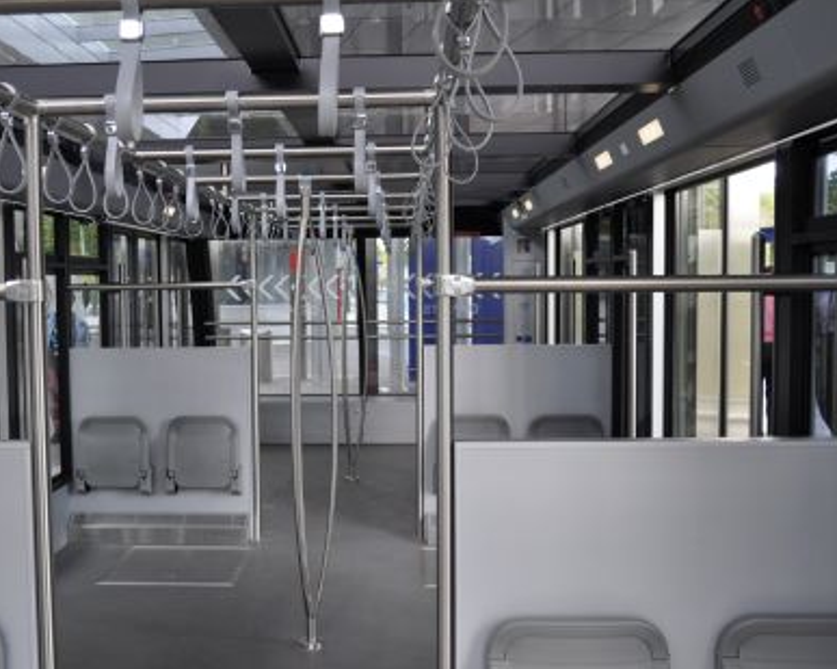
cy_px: 338
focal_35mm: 40
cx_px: 346
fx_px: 990
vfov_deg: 37.3
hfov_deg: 45.6
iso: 200
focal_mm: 22
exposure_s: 1/60
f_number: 4
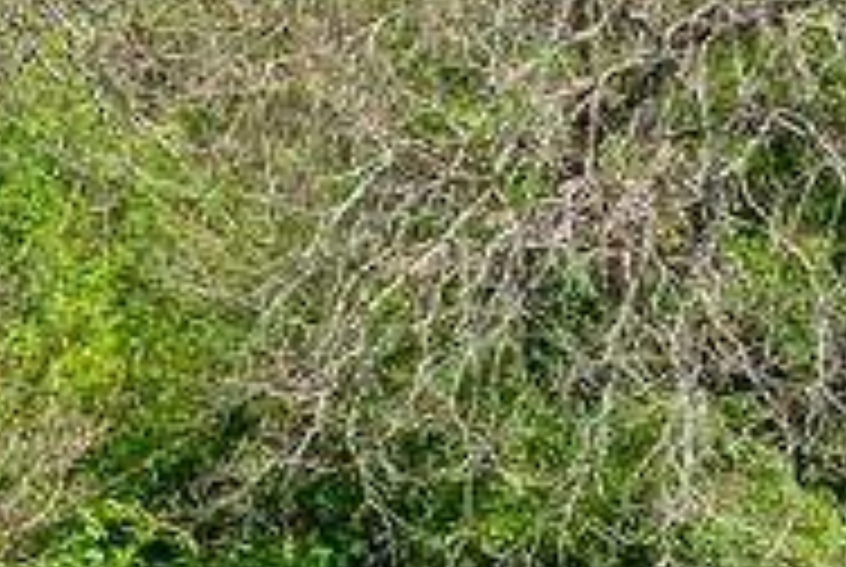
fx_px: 5037
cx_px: -2228
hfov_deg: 7.5
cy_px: -279
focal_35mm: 214
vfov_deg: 6.4
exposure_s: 1/400
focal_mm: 28
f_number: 14
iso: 250
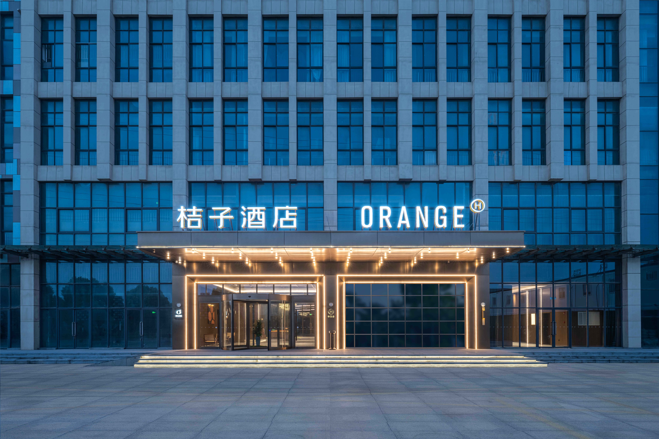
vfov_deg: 67.4
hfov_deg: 90.0
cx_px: 330
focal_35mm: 18
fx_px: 329
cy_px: 220
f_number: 14
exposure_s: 1/3
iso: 50
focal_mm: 18
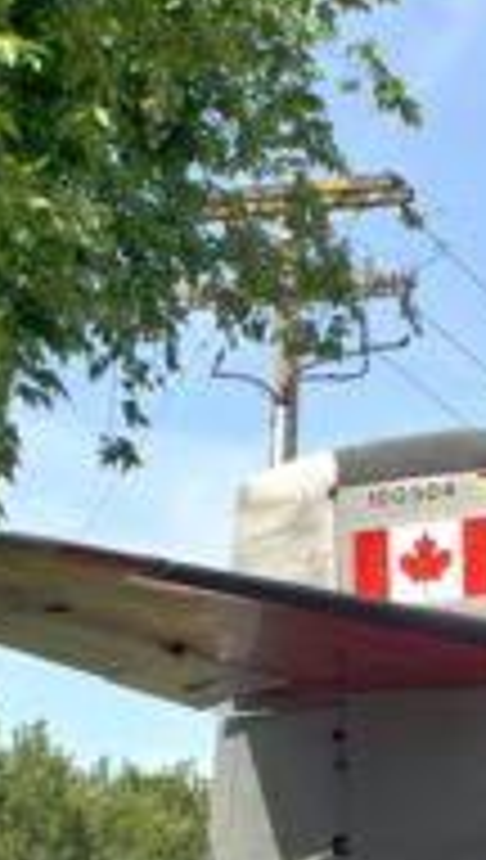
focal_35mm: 115
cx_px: 450
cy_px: 716
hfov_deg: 10.5
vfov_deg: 18.4
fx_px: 2624
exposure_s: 1/250
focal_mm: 28
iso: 100
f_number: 8
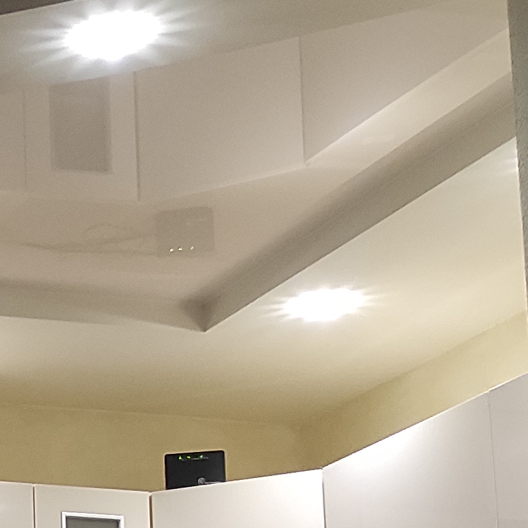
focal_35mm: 126
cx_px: -708
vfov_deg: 13.4
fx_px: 2174
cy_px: 670
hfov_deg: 11.6
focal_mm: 5.43
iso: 777
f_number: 1.89
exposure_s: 1/33
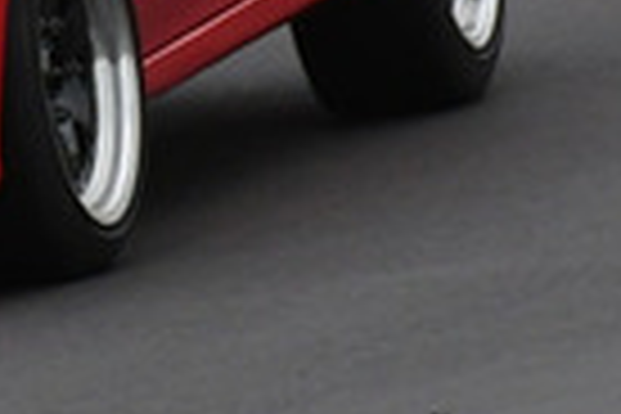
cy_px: -630
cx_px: -369
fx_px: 74807
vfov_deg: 0.3
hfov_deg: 0.5
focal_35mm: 4337
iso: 1000
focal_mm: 500
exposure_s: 1/640
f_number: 9
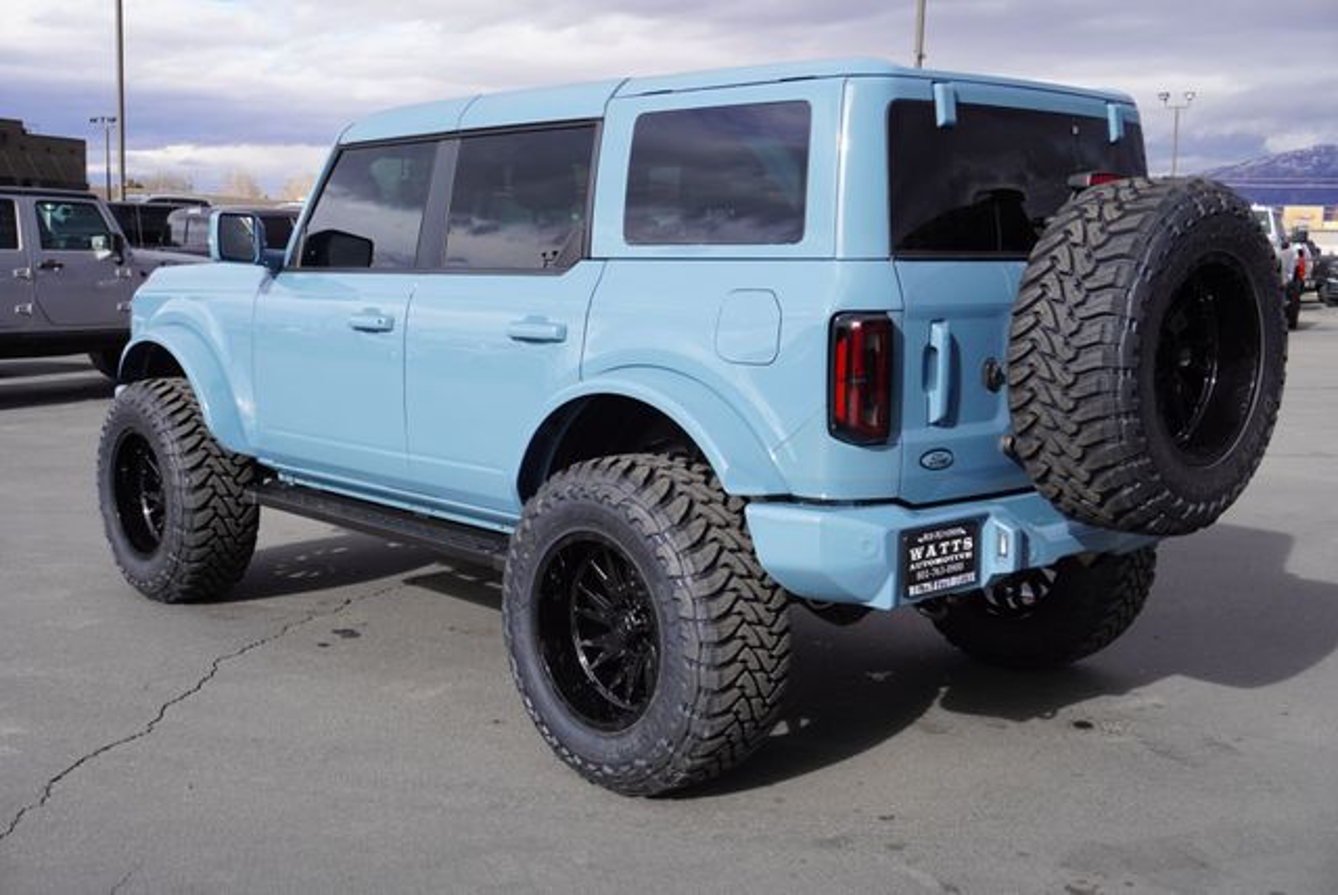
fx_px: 1507
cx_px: 669
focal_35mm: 40
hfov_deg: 47.9
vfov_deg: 33.1
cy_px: 448
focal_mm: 27
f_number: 9
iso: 100
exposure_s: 1/100
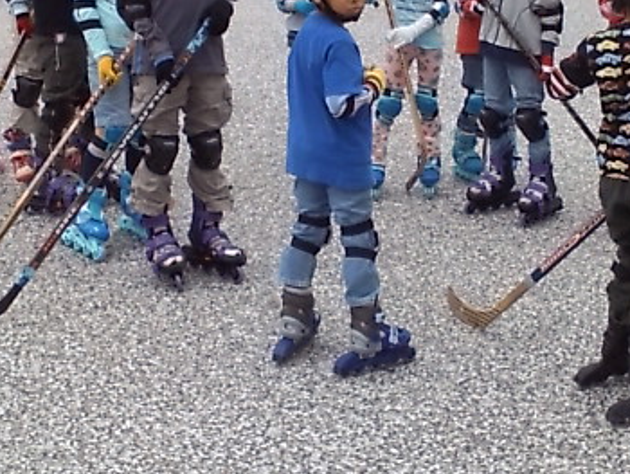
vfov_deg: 27.4
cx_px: 337
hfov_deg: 36.1
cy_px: 157
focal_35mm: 53
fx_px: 965
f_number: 3.5
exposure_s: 1/667
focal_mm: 3.73
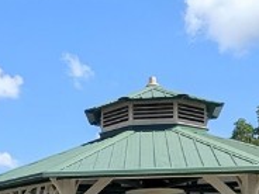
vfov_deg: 18.0
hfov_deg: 24.5
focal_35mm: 78
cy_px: 229
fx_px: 584
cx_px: 38
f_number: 2.2
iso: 49
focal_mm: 1.83
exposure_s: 1/2137
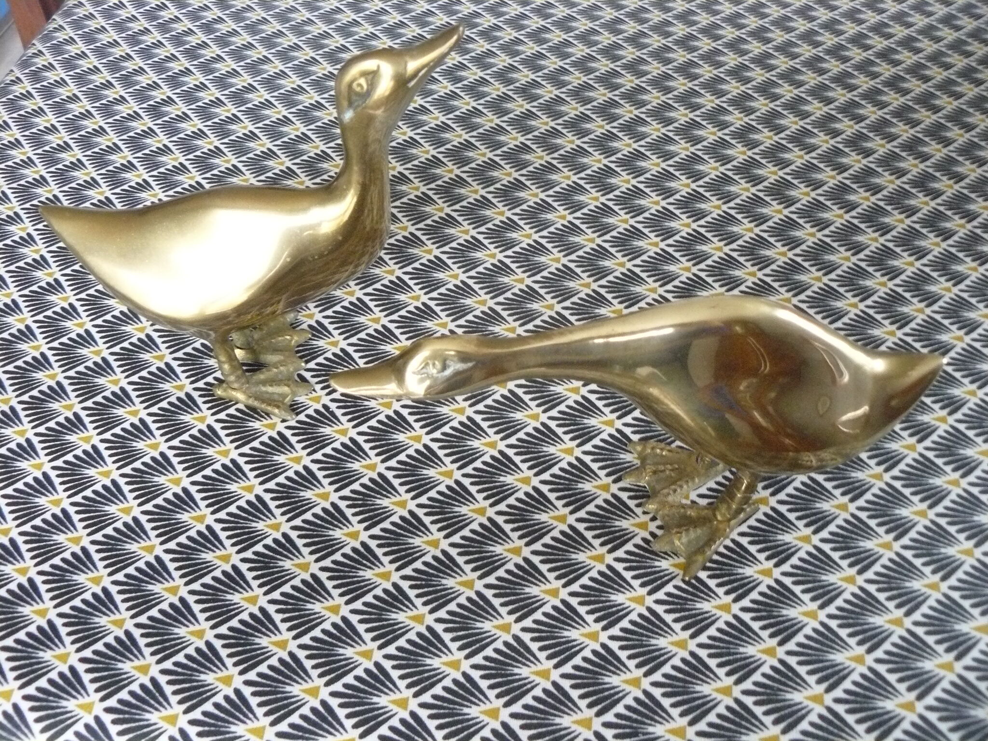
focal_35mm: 36
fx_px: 1028
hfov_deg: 51.4
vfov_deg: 39.7
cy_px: 370
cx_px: 494
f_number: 2.8
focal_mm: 6
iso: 400
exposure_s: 1/20
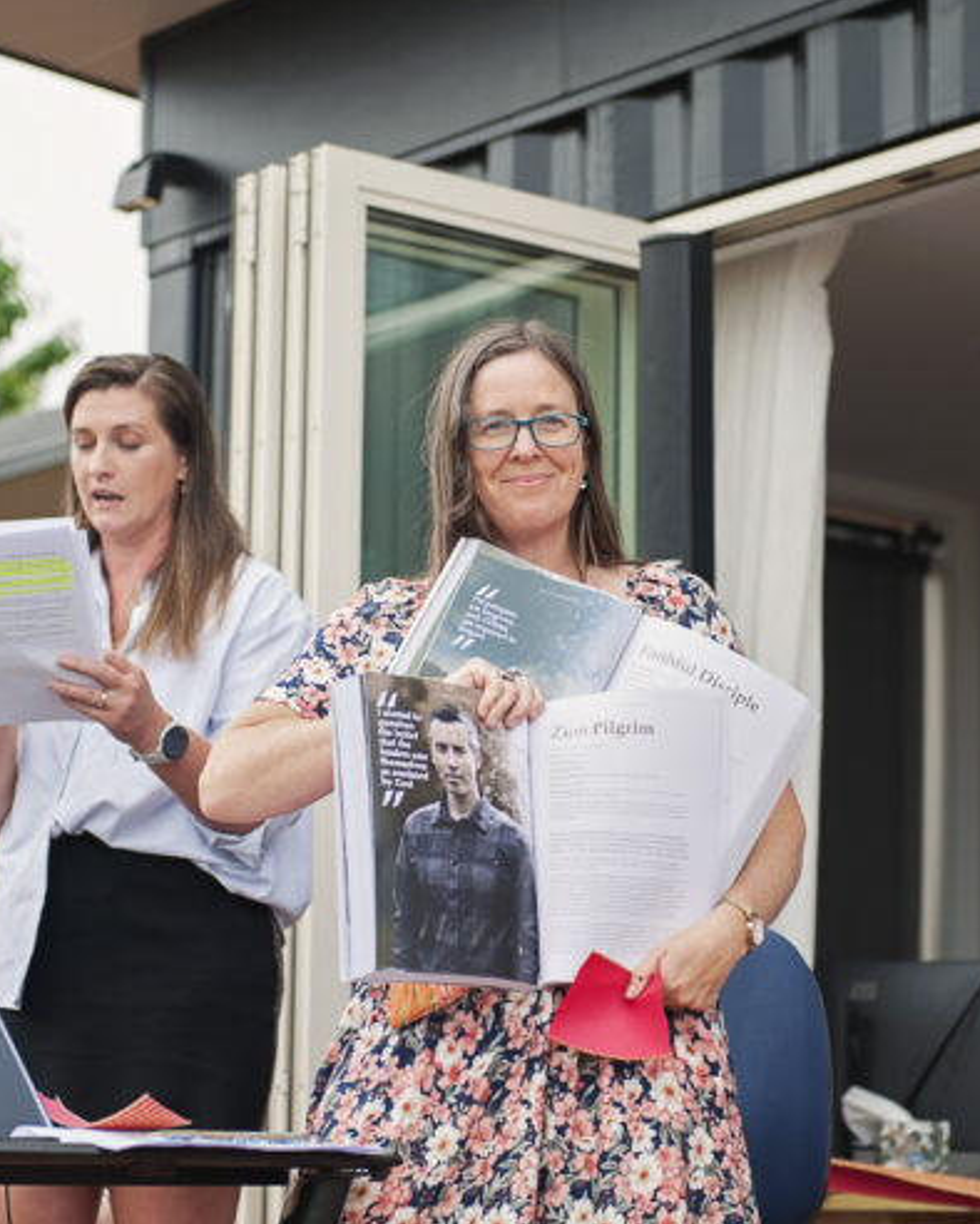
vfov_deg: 19.2
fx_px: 3623
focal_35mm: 100
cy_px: 613
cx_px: 507
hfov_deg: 15.4
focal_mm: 70
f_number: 3.2
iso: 250
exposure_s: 1/500
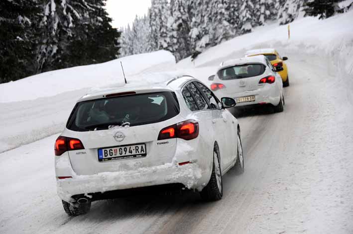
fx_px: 1175
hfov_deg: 17.1
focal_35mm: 120
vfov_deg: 11.4
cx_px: 176
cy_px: 117
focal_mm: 80
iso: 200
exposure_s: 1/250
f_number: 5
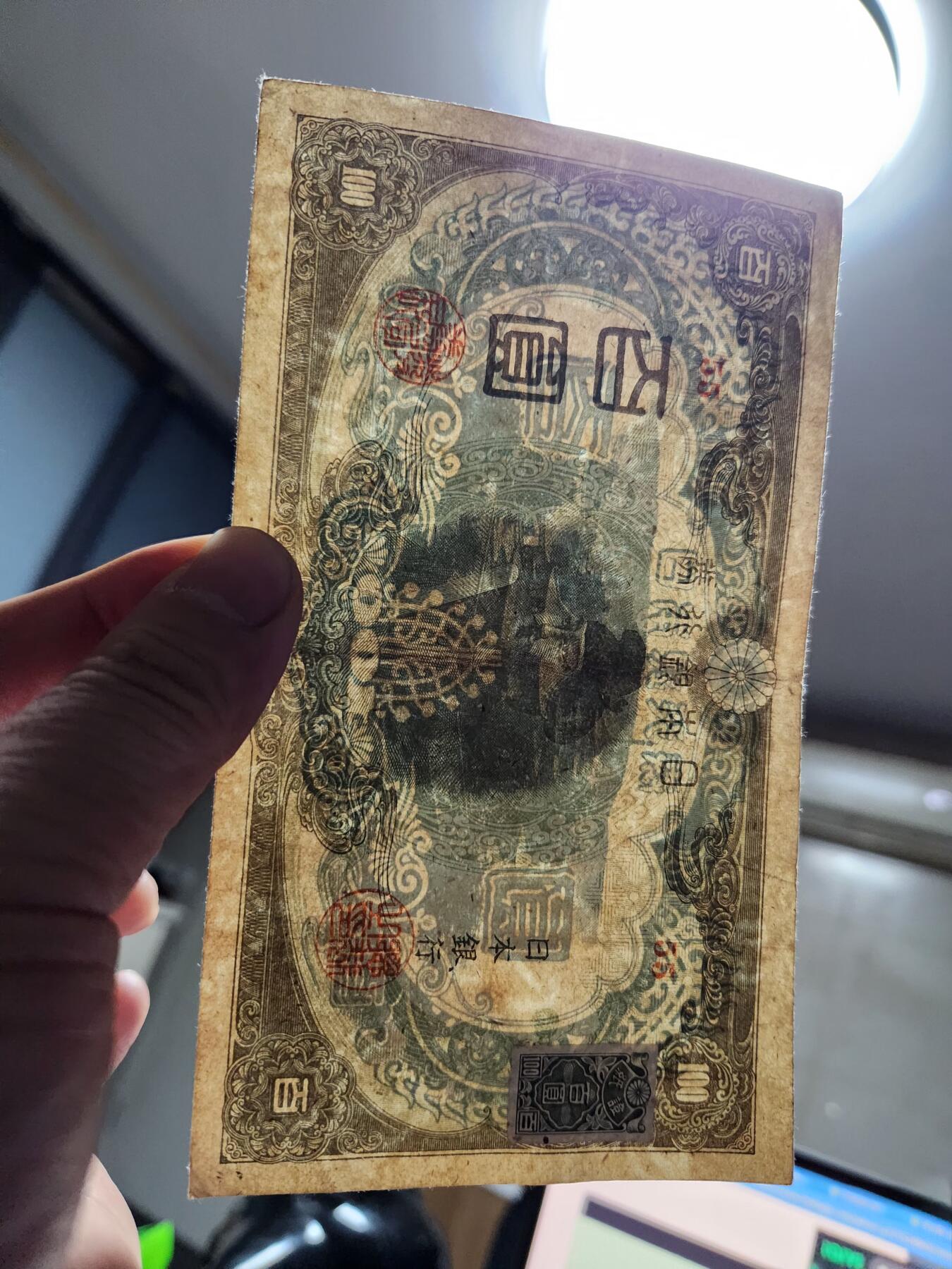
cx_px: 476
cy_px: 634
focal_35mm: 23
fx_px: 843
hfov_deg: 58.9
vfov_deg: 73.9
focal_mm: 5.4
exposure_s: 1/100
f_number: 1.8
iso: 1000
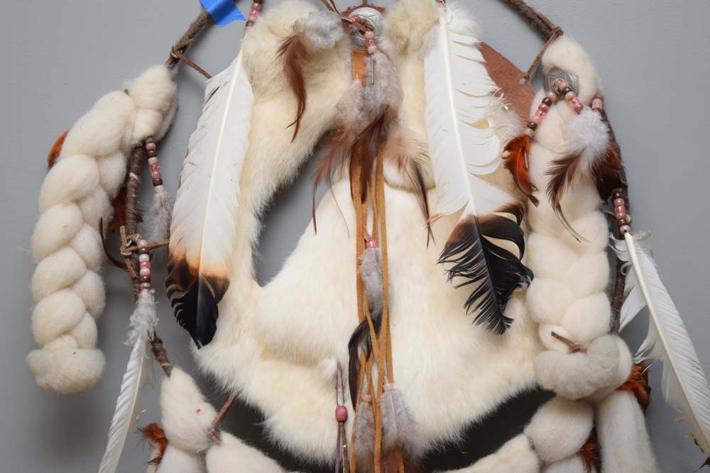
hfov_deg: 24.6
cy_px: 236
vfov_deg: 16.6
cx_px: 355
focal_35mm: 82
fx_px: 1627
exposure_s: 1/60
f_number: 5.6
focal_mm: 55
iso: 1250
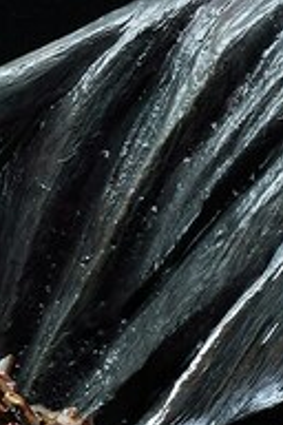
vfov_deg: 4.4
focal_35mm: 464
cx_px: -139
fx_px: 5471
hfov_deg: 3.0
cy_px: 536
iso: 80
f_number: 11
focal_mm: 44
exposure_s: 1/13
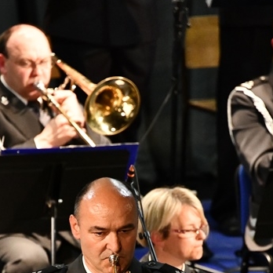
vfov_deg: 2.3
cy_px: 262
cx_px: 127
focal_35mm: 750
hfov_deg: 2.3
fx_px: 6692
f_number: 5.6
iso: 10000
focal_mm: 300
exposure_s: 1/320
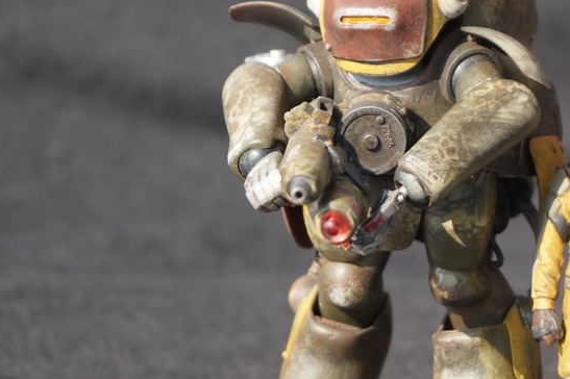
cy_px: 196
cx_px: 516
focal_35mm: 151
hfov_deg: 13.5
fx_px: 2388
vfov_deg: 9.1
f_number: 6.3
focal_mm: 55
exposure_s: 1/200
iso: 100
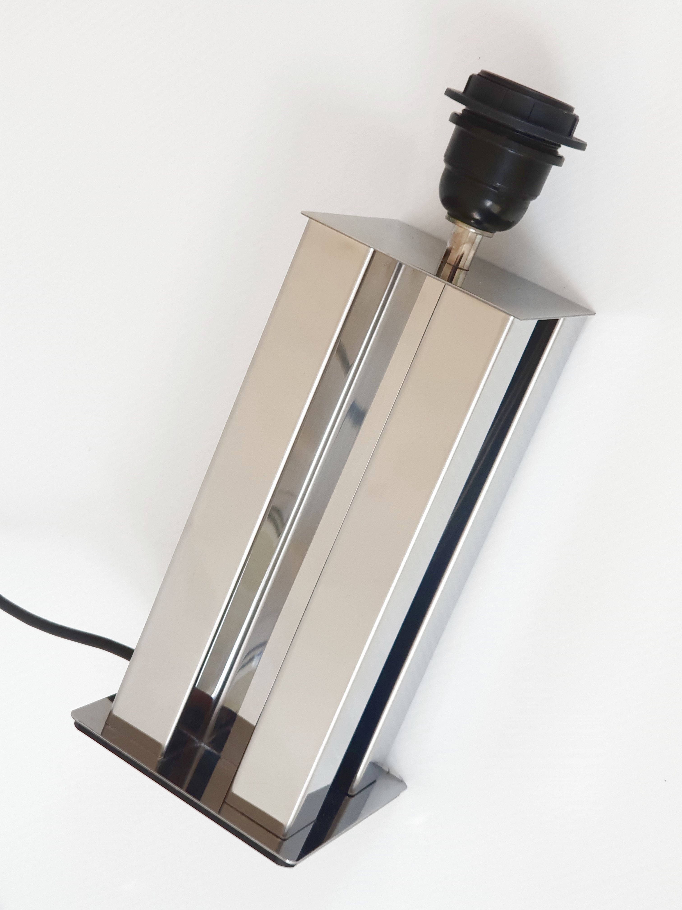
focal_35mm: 52
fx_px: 1366
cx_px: 341
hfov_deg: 28.0
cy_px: 455
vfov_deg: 36.8
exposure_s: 1/33
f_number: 2.4
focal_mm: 6
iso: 50
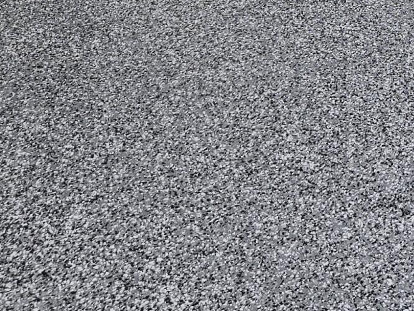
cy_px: -323
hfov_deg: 17.3
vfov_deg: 12.4
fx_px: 1244
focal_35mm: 104
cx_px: 586
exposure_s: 1/289
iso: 25
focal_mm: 5.4
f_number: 1.8
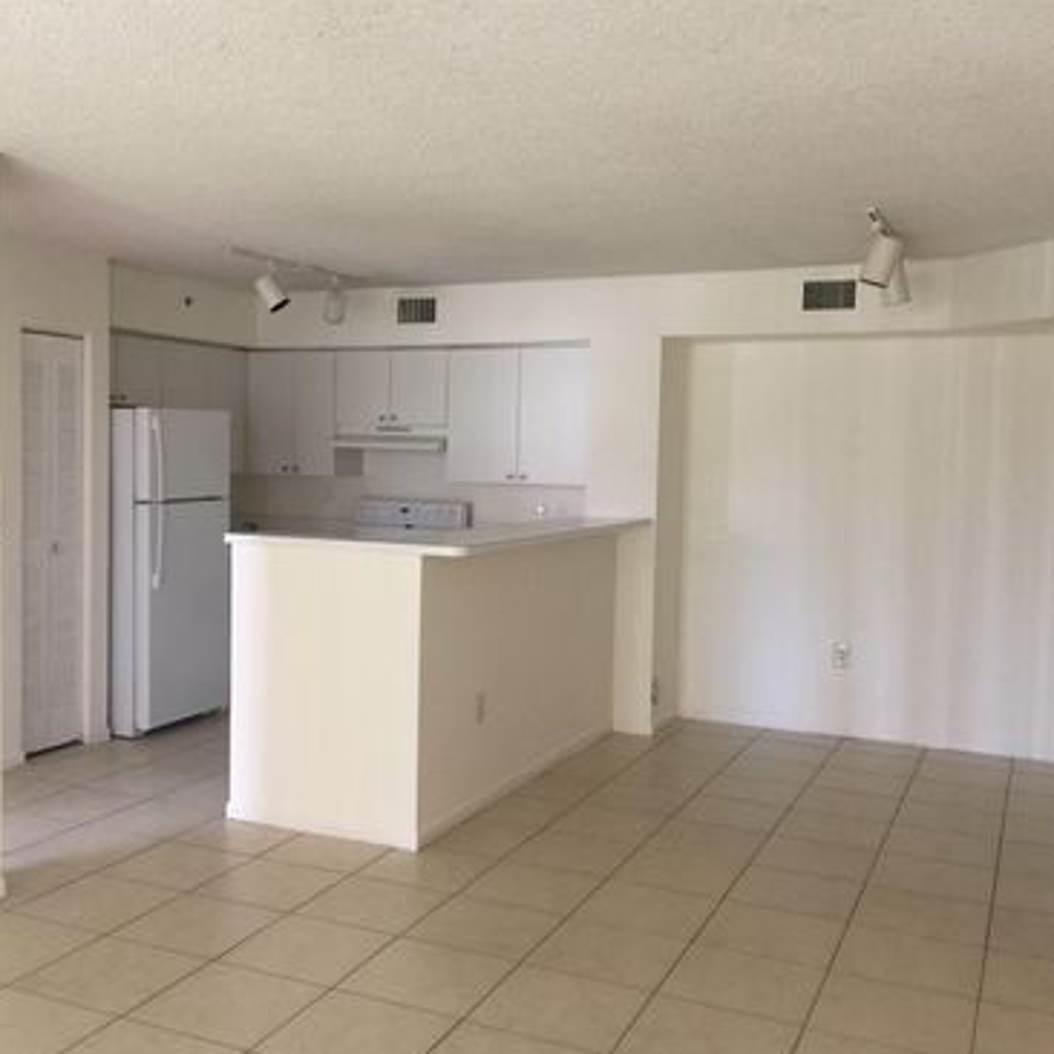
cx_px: 435
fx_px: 1206
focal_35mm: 35
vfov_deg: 47.2
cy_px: 531
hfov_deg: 47.0
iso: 50
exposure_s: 1/15
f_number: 2.2
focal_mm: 4.15
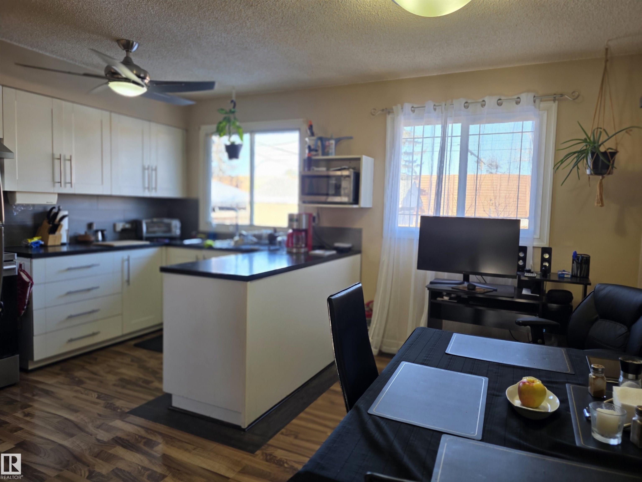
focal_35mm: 23
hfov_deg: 73.9
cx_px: 321
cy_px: 241
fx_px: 427
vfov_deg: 58.9
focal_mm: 6.3
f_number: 1.7
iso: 80
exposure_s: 1/120
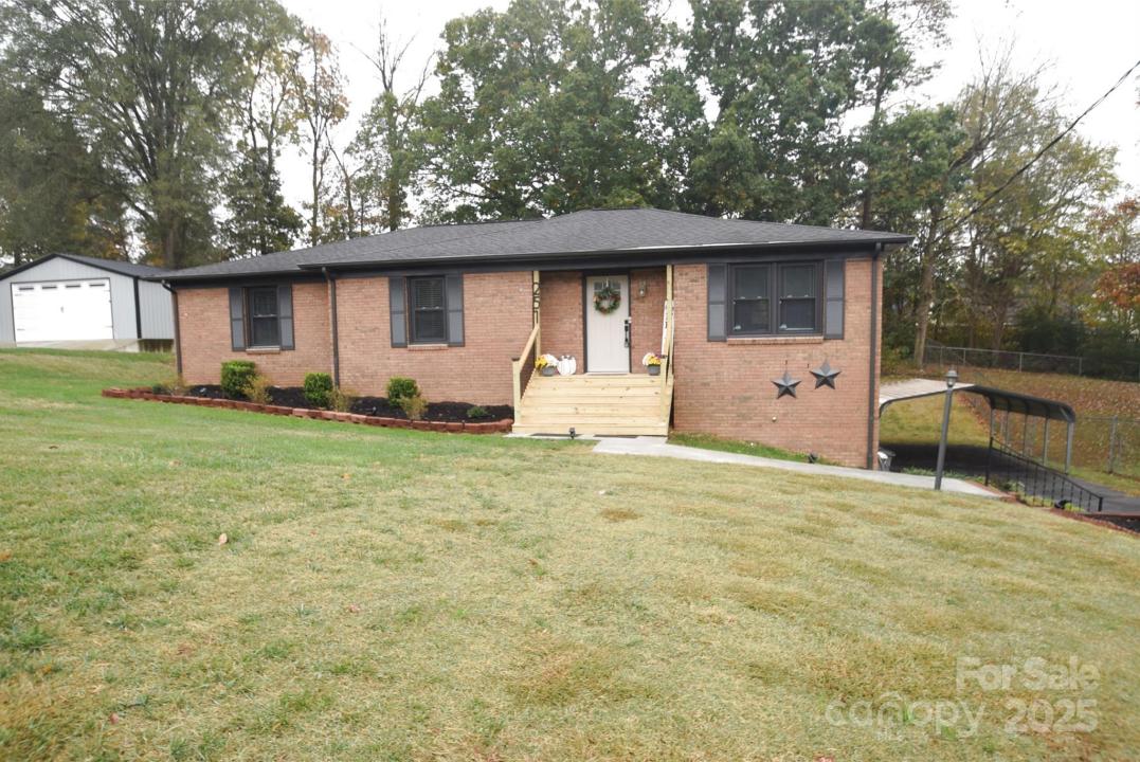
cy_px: 381
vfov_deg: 56.2
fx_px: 713
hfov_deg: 77.3
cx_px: 570
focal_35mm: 22
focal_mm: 15
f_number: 6.3
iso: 100
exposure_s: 1/160
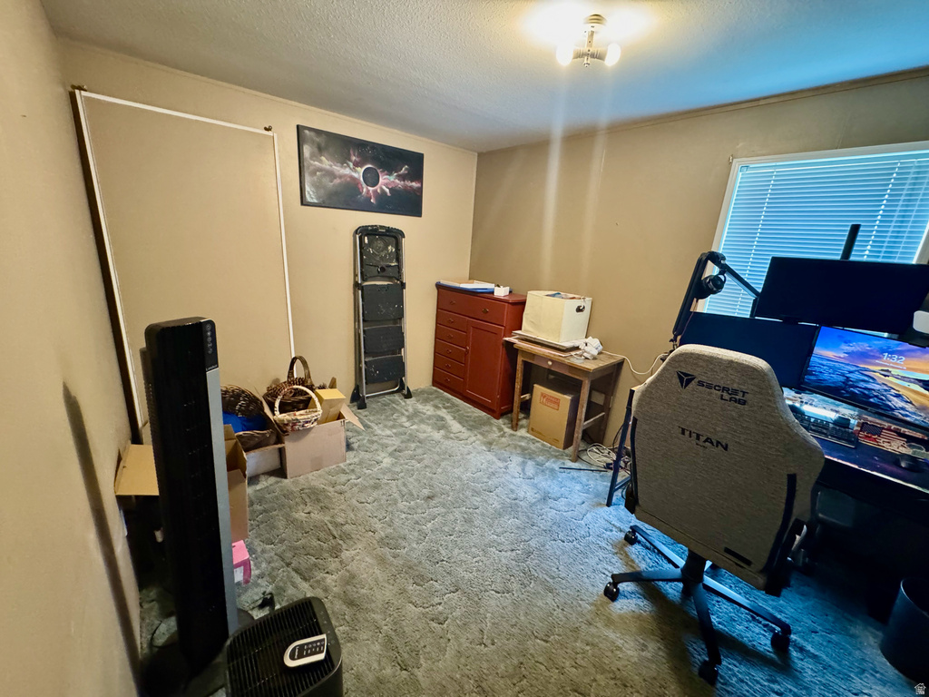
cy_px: 348
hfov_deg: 102.1
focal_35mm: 14
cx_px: 464
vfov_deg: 85.7
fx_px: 376
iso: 1000
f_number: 2.2
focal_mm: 2.22
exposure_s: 1/40
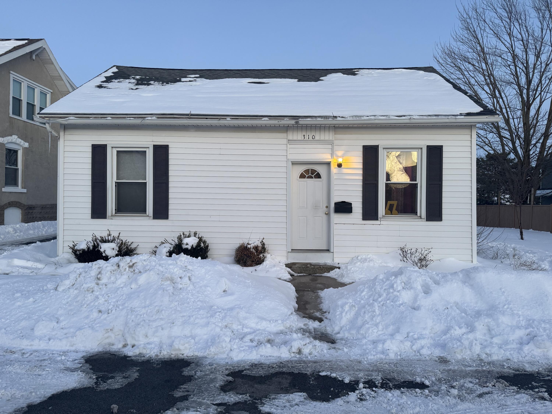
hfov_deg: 71.6
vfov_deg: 56.8
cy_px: 207
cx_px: 276
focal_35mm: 24
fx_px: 383
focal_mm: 6.76
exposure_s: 1/121
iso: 200
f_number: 1.78
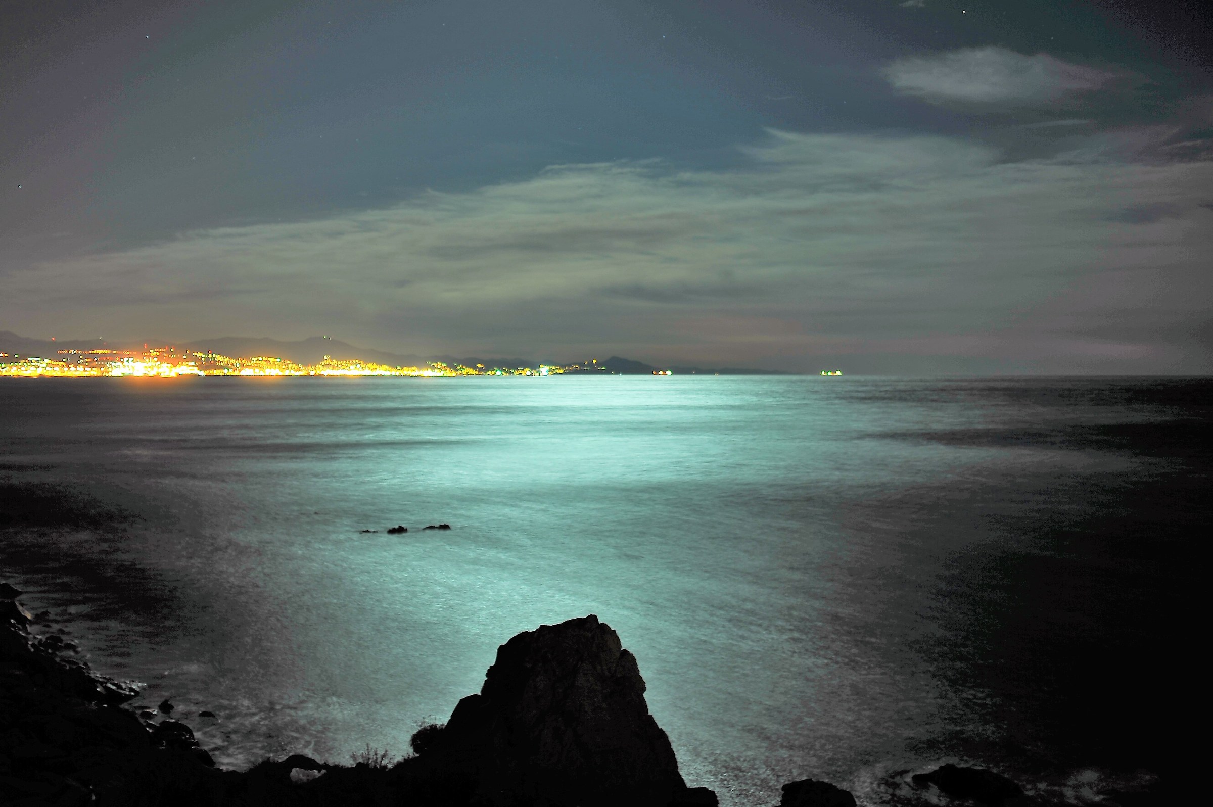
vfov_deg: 37.8
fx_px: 1179
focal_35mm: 35
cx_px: 606
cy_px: 404
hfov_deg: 54.5
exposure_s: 3
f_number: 1.4
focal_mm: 35
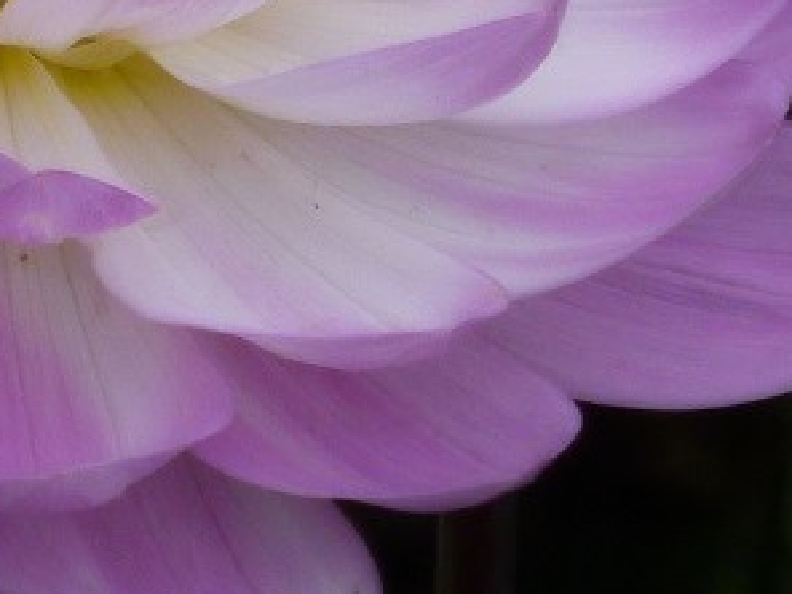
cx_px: -13
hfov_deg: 1.8
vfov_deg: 1.4
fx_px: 24618
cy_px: -98
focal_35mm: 1076
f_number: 5.9
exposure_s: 1/80
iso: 100
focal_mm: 45
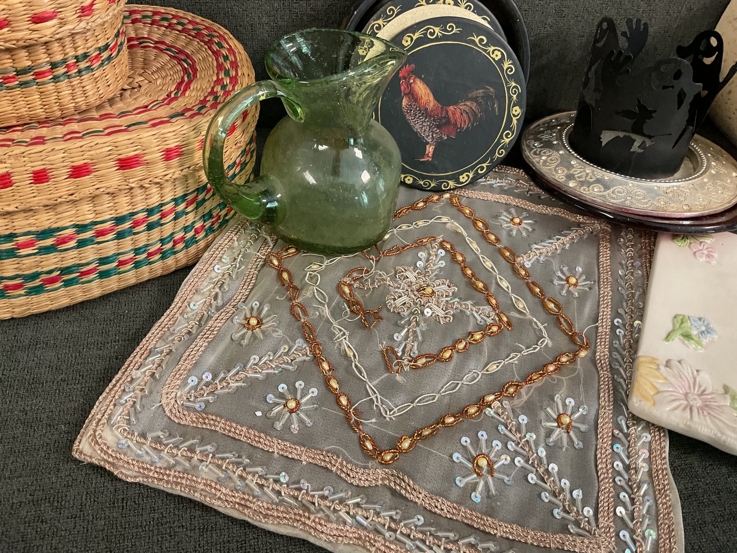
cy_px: 276
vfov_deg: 48.2
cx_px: 368
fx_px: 617
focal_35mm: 29
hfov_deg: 61.7
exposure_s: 1/60
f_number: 1.8
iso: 160
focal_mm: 3
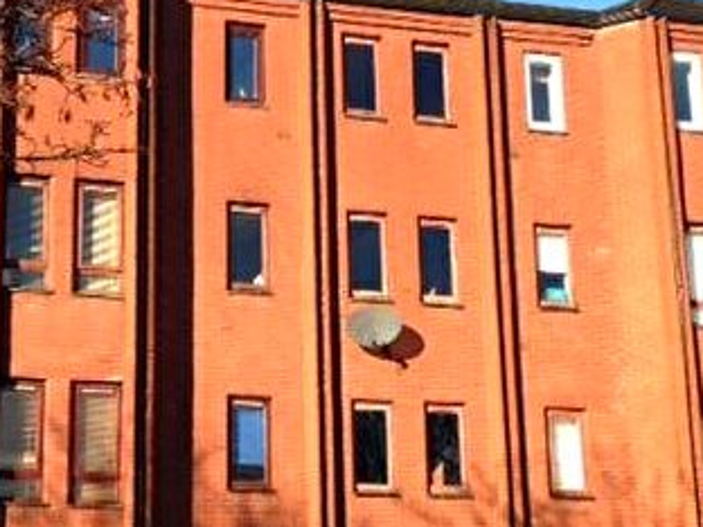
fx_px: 1503
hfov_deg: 26.1
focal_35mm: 74
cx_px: 221
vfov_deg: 19.9
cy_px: 305
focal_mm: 4.12
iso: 50
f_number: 2.4
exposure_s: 1/589
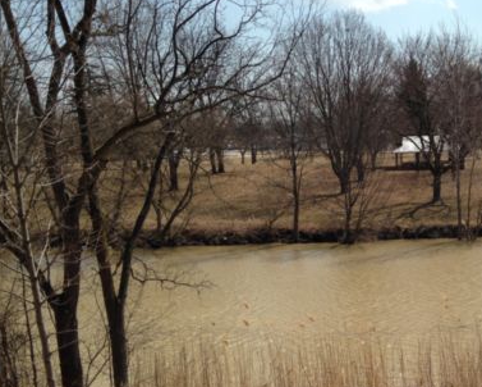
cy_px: 287
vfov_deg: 27.8
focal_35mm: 54
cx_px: 394
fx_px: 771
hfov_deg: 33.6
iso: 50
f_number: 2.4
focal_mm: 4.12
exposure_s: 1/1748
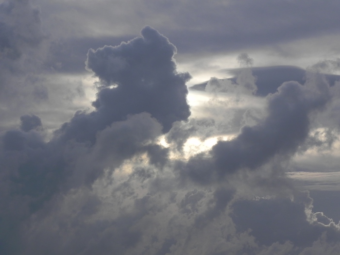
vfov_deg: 9.2
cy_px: 128
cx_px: 170
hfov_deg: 12.2
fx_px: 1591
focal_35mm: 162
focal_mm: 28.8
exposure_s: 1/394
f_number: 7.1
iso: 160
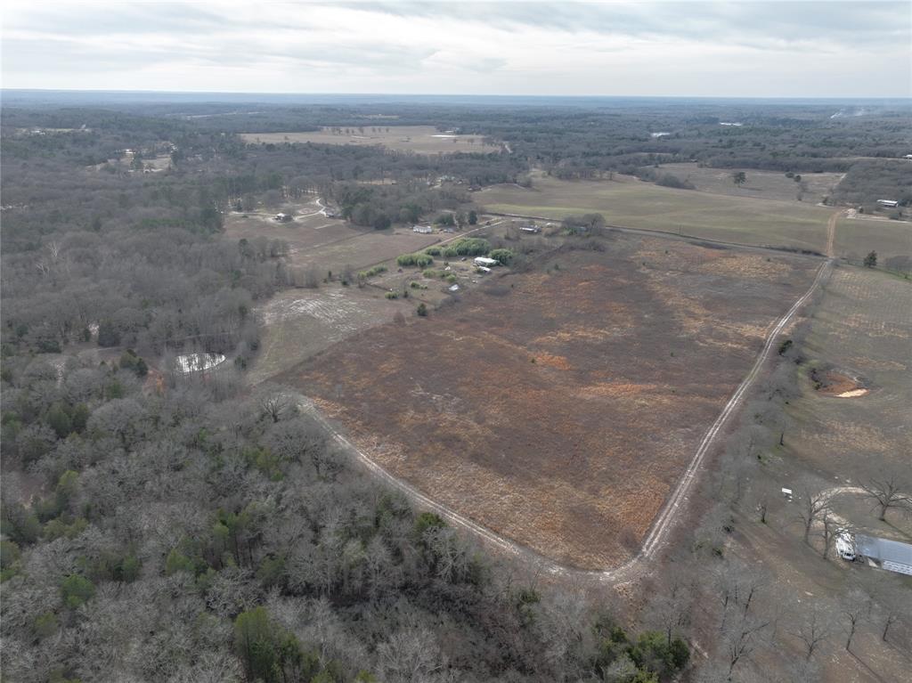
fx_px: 632
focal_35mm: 24
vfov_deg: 56.8
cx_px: 456
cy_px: 342
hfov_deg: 71.6
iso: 115
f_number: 5.6
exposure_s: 1/250
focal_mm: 12.29
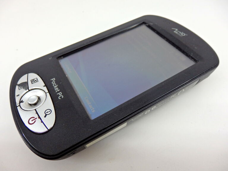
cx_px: 114
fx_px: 165
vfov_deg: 54.9
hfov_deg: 69.4
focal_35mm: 25
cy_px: 86
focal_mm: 4.5
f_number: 3
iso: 100
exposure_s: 1/125
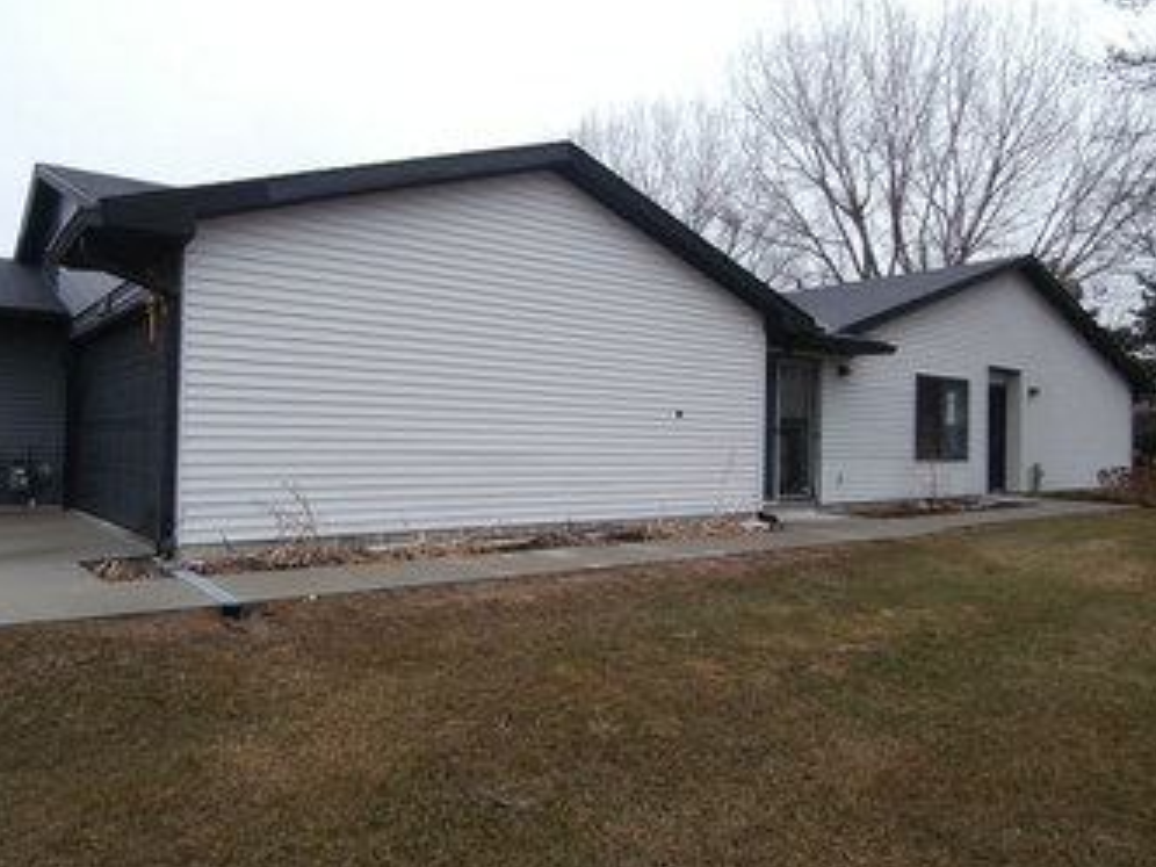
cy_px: 442
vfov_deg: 54.9
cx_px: 561
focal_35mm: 25
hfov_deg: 69.4
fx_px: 835
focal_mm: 4.2
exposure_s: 1/50
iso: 100
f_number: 3
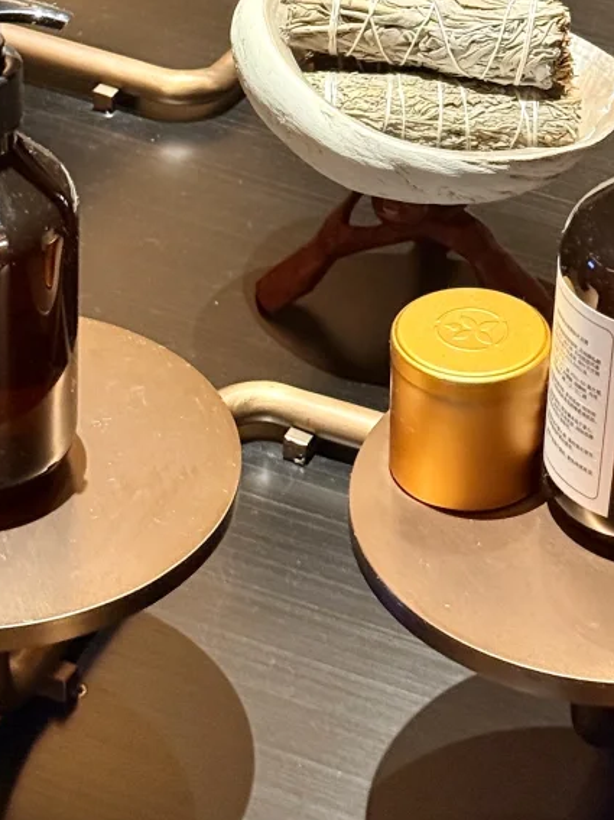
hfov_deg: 12.1
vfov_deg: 15.7
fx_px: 2886
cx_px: 452
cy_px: -69
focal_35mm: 122
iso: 500
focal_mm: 6.76
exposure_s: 1/37
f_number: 1.78
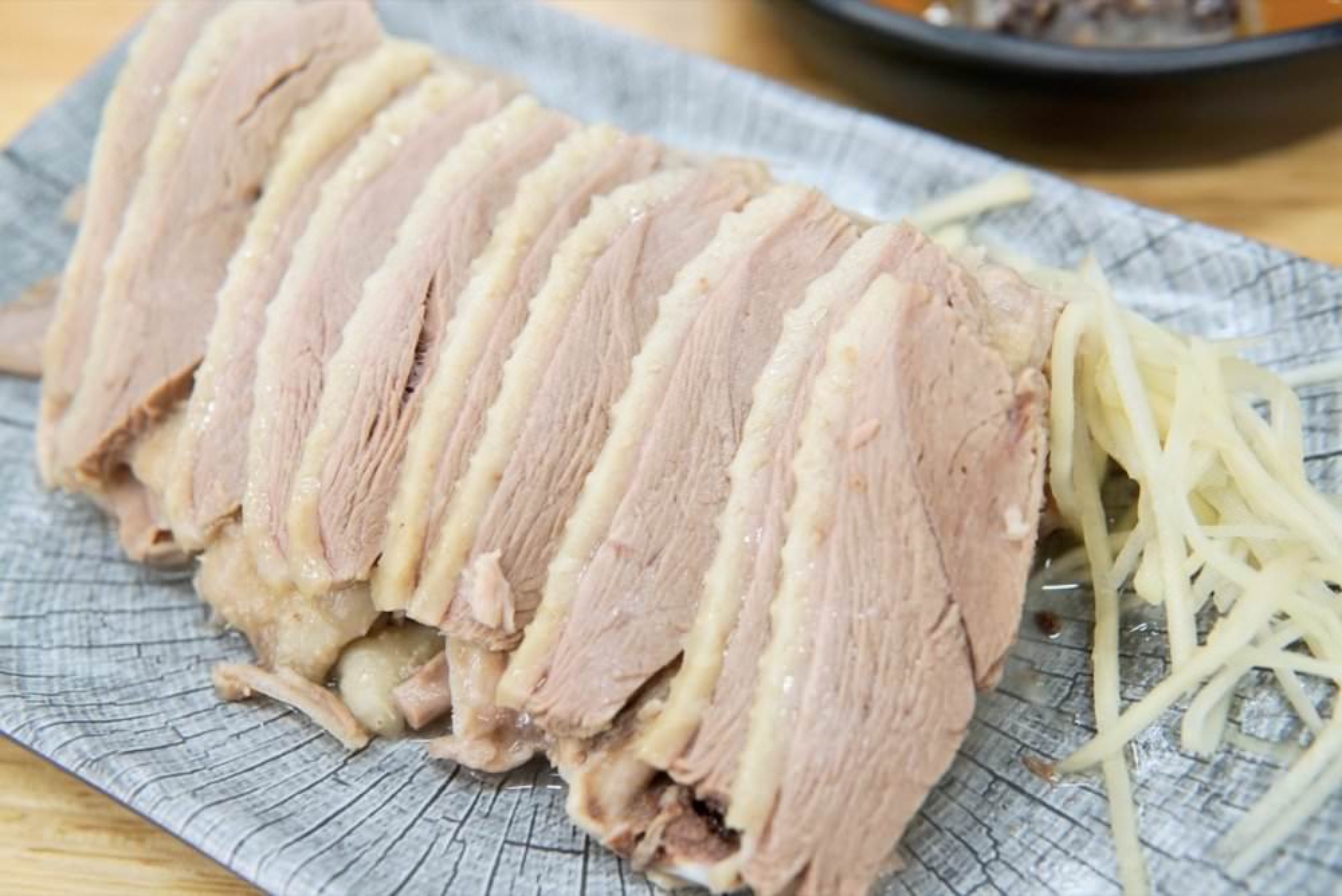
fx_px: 1678
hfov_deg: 43.6
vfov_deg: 29.9
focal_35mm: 45
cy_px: 448
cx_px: 671
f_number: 4
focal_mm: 30
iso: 640
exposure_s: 1/60
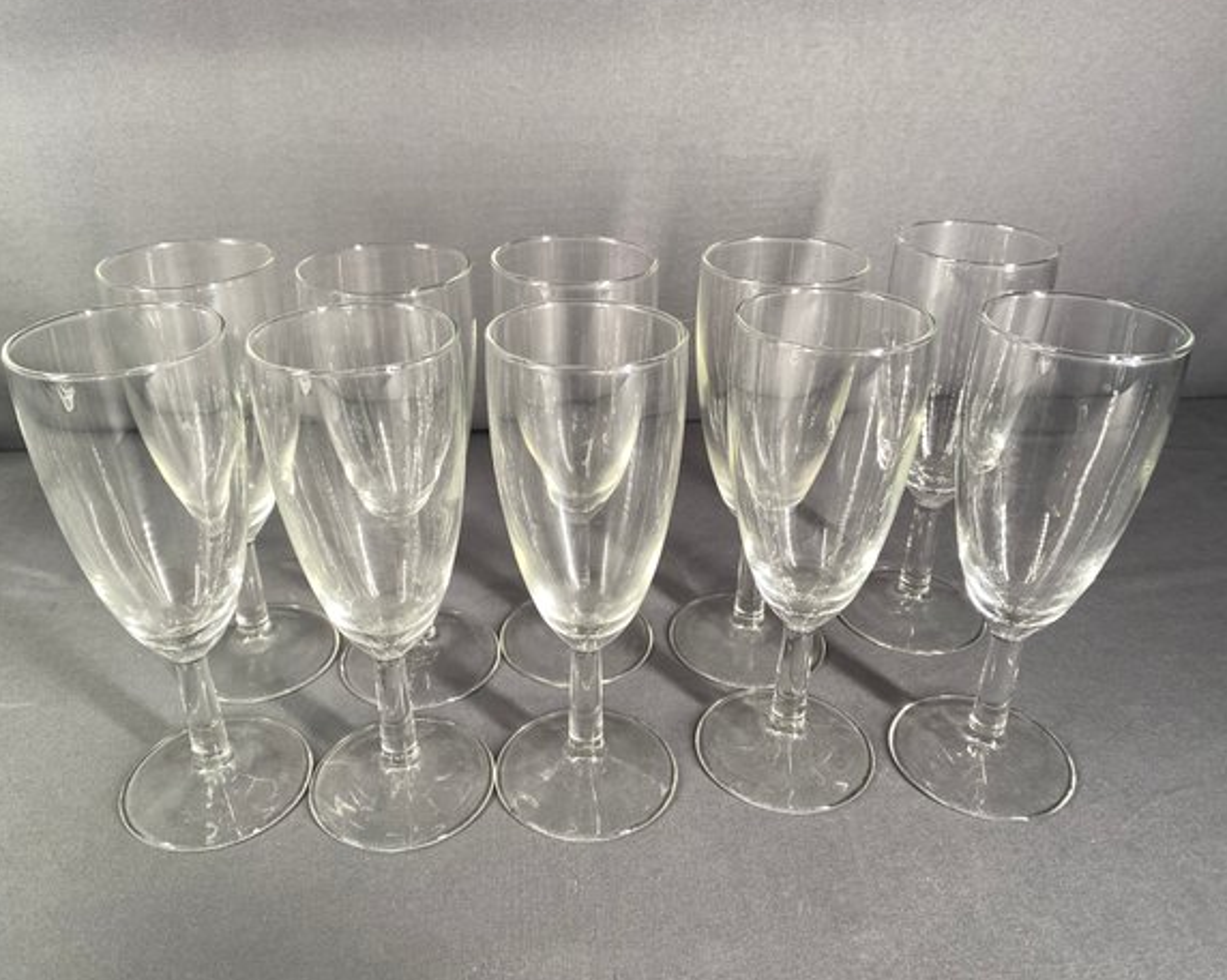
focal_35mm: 28
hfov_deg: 62.2
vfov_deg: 51.5
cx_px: 600
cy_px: 475
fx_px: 1016
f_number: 1.8
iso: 125
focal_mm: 4.25
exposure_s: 1/120
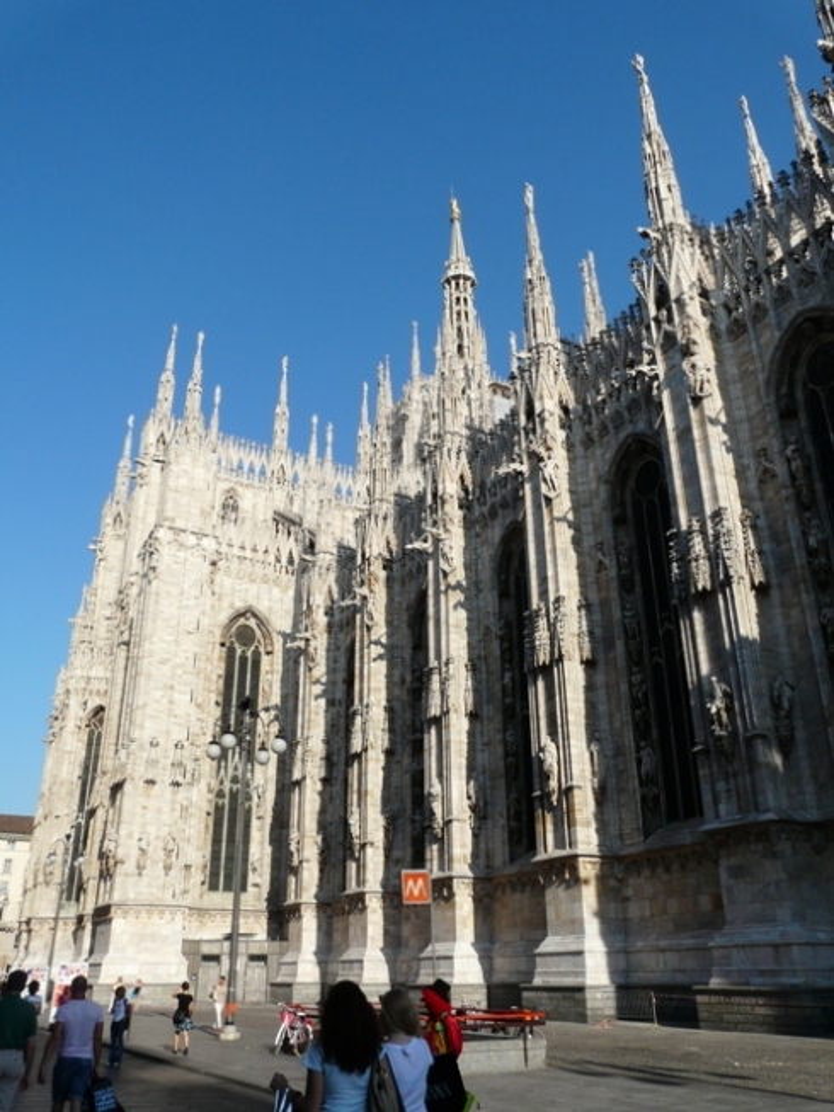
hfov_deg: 49.8
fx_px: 899
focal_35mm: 28
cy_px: 556
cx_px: 417
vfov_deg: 63.4
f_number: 5.6
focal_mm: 4.6
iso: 100
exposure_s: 1/320
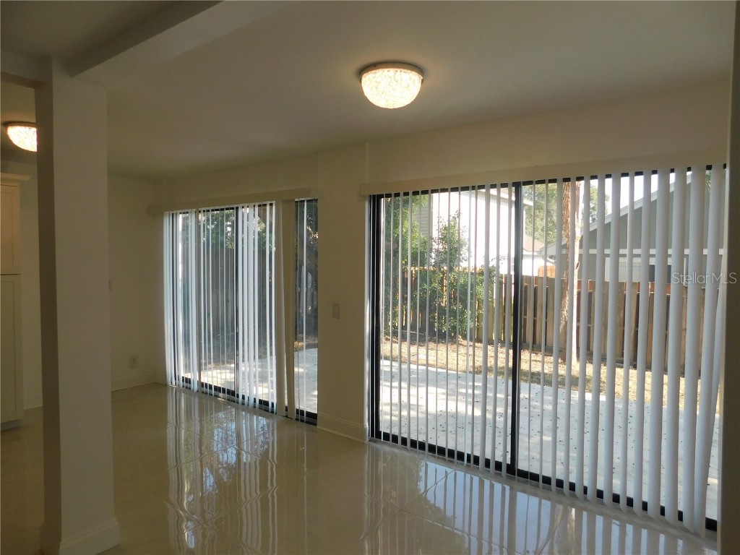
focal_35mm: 23
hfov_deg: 73.9
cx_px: 370
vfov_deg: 58.9
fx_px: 492
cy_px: 278
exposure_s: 1/320
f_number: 3
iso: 125
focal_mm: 4
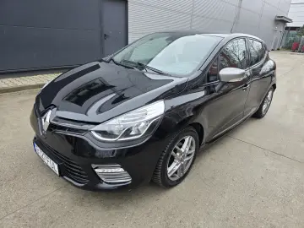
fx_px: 202
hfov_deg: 73.9
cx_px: 152
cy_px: 114
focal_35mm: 23
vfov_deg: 58.9
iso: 50
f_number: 1.7
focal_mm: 6.3
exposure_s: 1/180
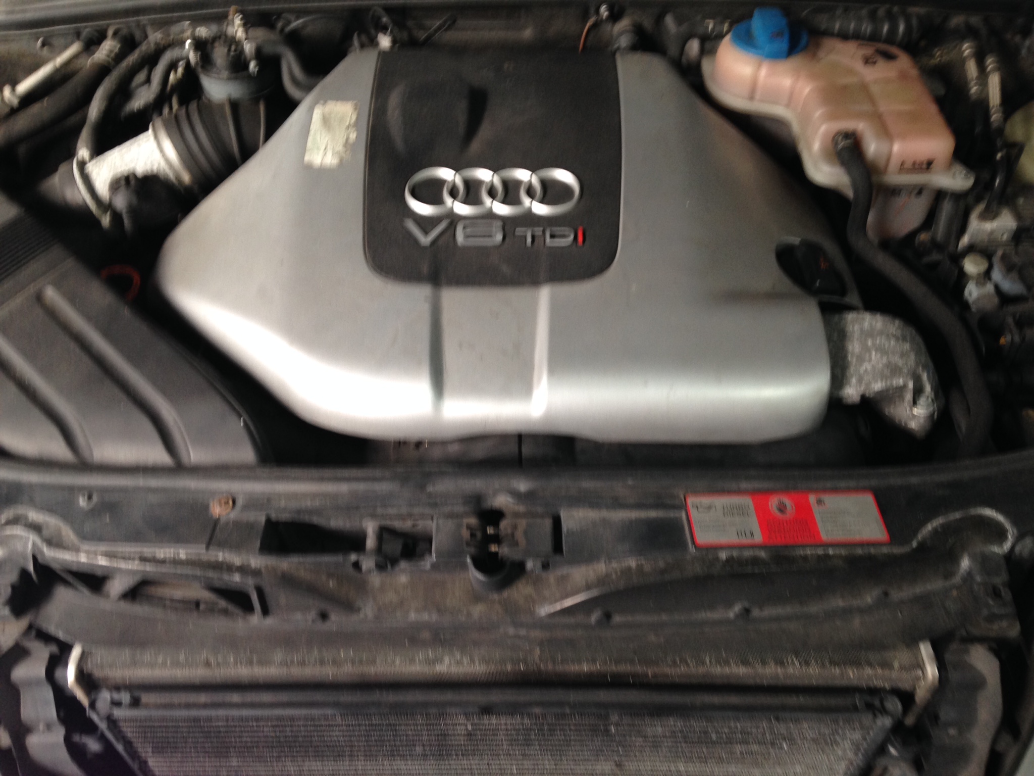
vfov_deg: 42.9
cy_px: 388
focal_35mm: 33
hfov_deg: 55.4
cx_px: 517
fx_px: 986
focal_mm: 4.12
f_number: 2.4
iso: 100
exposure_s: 1/20
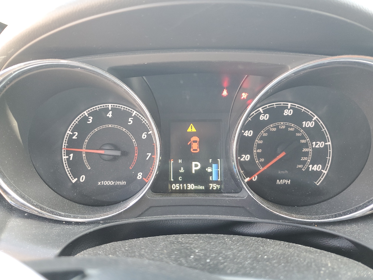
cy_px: 140
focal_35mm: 26
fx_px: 280
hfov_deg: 67.3
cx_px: 186
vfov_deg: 53.1
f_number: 1.5
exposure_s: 1/60.2
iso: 90
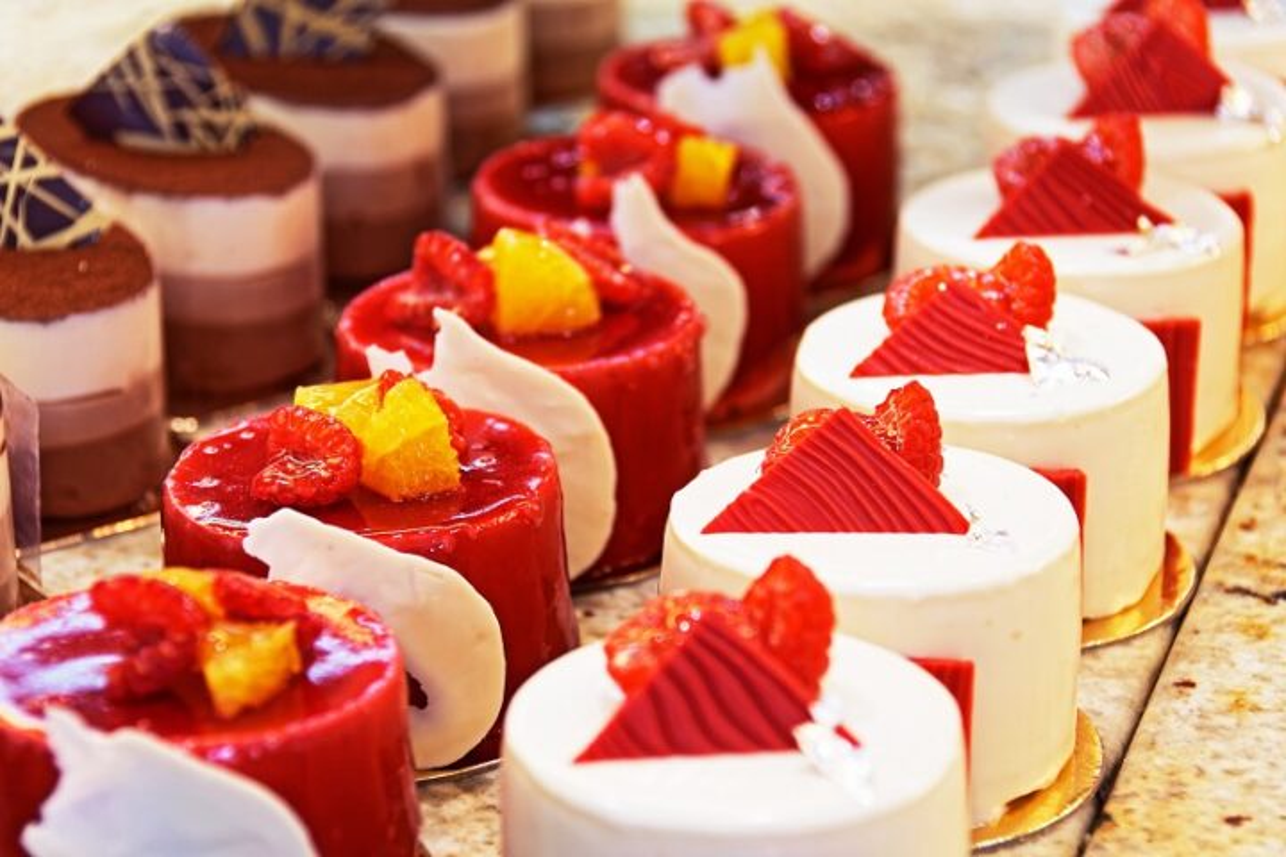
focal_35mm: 123
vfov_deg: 11.1
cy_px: 428
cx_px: 643
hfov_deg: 16.7
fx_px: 4393
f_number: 5
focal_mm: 82
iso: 200
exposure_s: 1/100
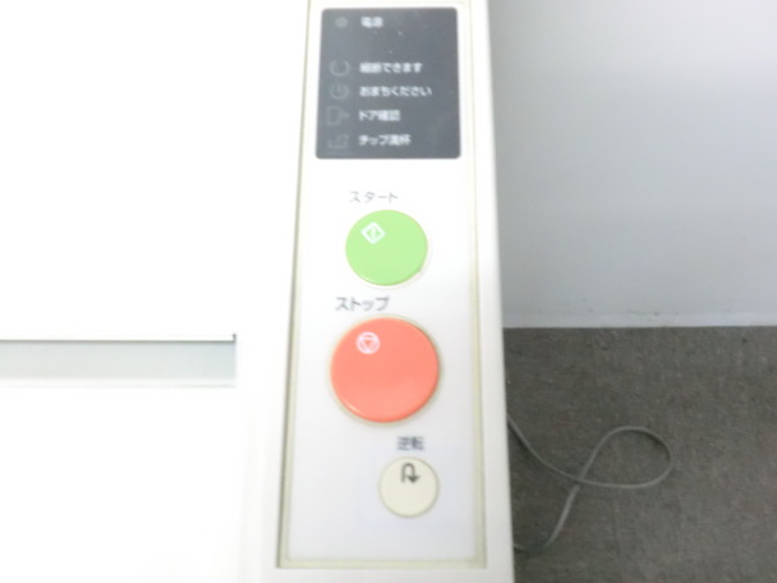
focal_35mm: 40
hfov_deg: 46.8
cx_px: 403
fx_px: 898
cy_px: 281
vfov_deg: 36.0
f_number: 3.9
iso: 800
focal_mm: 6.9
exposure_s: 1/25
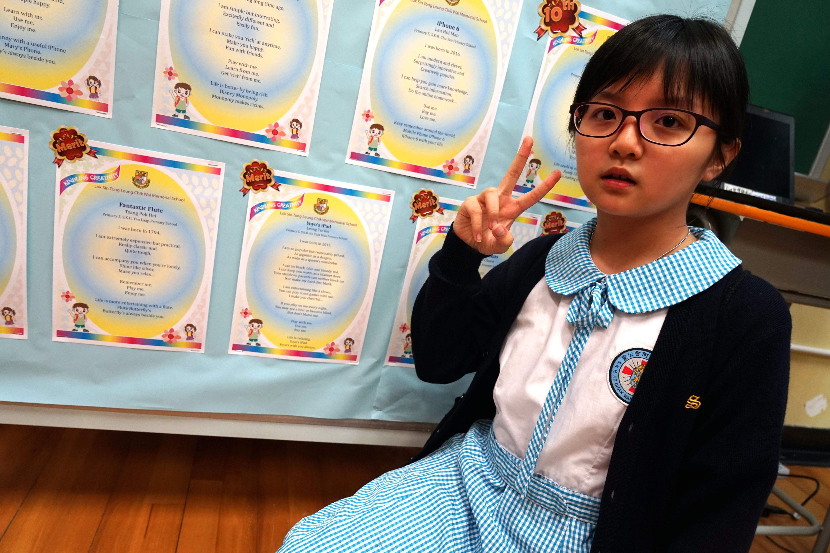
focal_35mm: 24
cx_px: 415
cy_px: 276
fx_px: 553
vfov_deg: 53.1
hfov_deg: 73.7
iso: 1250
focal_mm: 24
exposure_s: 1/80
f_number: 5.6
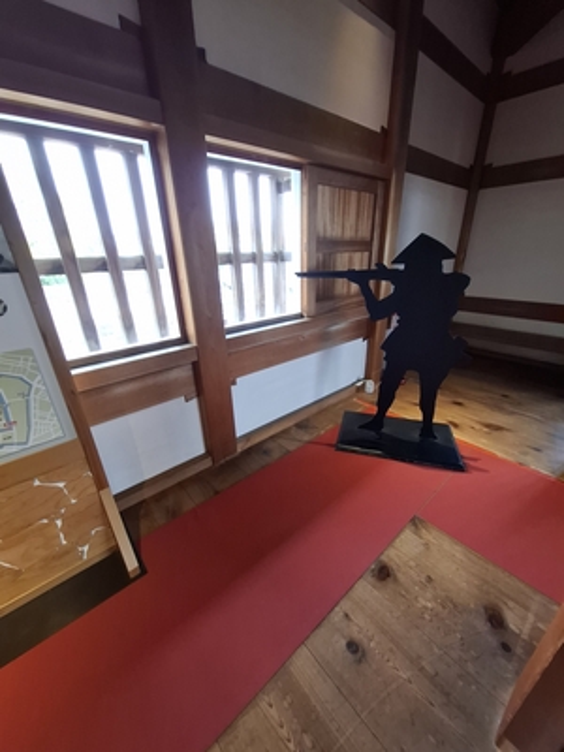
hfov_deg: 89.9
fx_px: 282
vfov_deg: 106.2
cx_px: 282
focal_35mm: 13
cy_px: 376
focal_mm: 1.74
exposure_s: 1/50
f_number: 2.2
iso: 160
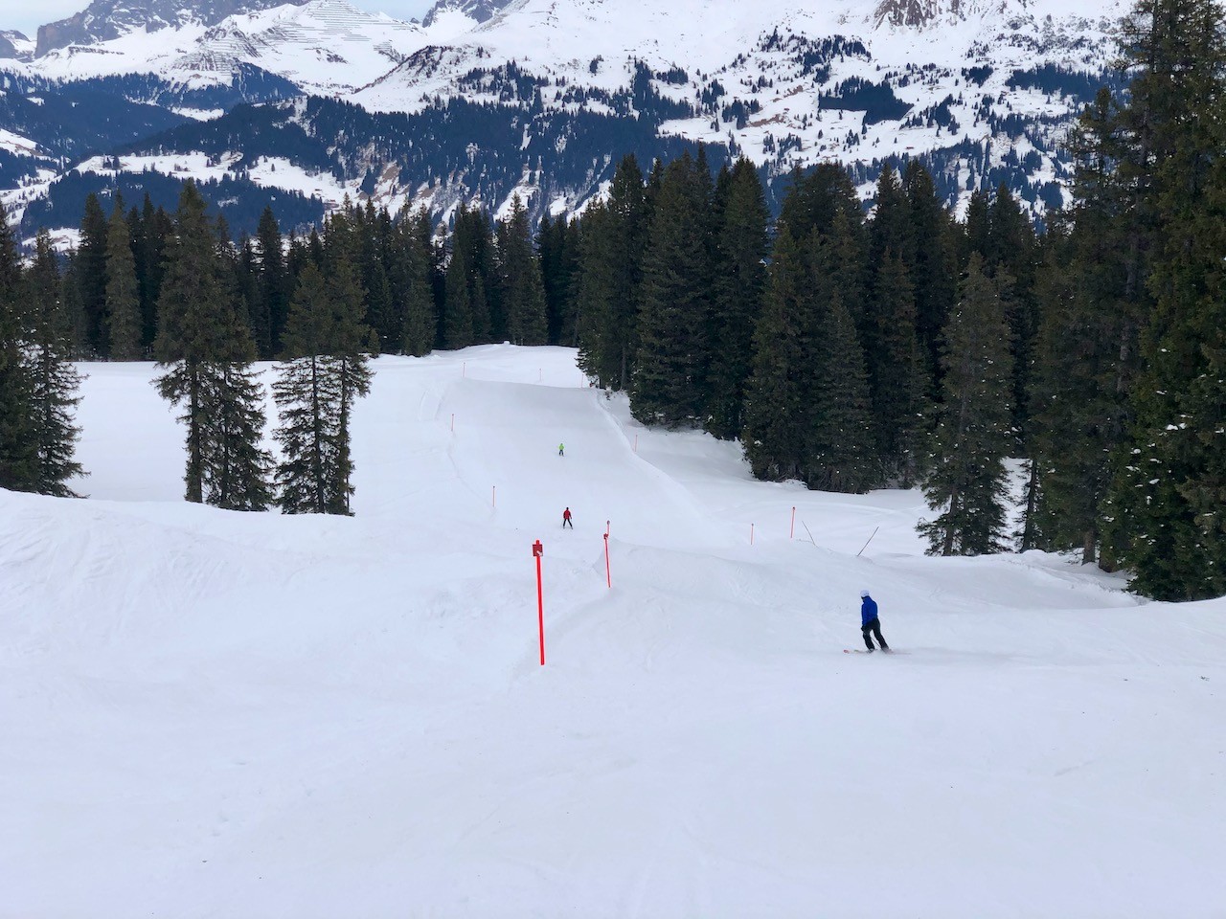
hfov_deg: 36.8
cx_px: 613
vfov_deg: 28.0
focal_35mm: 52
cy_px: 460
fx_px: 1842
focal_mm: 6
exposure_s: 1/774
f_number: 2.4
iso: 16
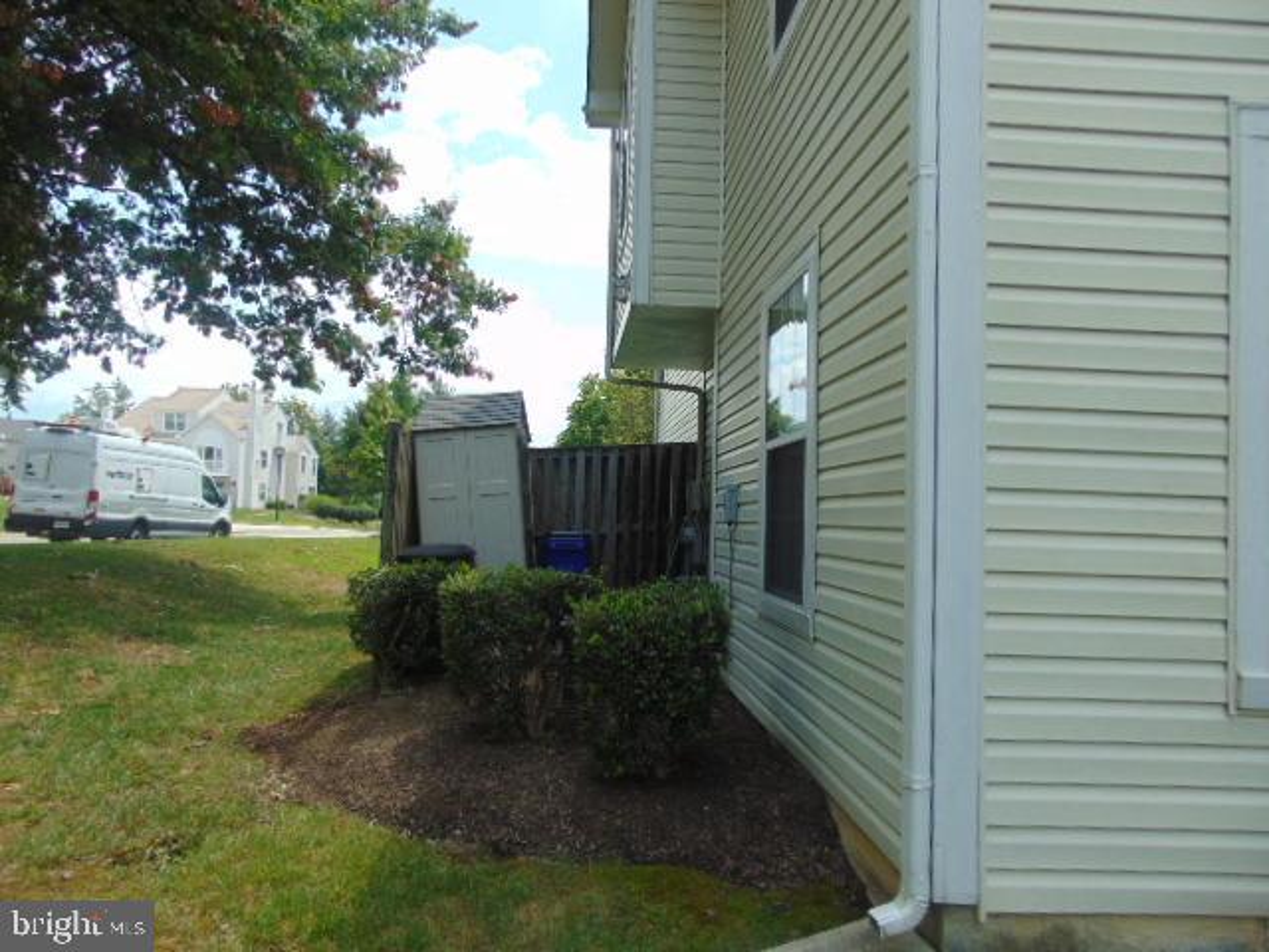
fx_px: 916
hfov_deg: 69.4
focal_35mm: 25
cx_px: 634
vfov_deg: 54.9
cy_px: 476
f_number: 3
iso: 80
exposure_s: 1/800
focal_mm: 4.5
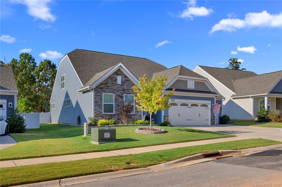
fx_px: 235
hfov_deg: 62.0
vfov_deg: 43.5
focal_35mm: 30
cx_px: 141
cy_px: 94
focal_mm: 20
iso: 250
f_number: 13
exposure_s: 1/200
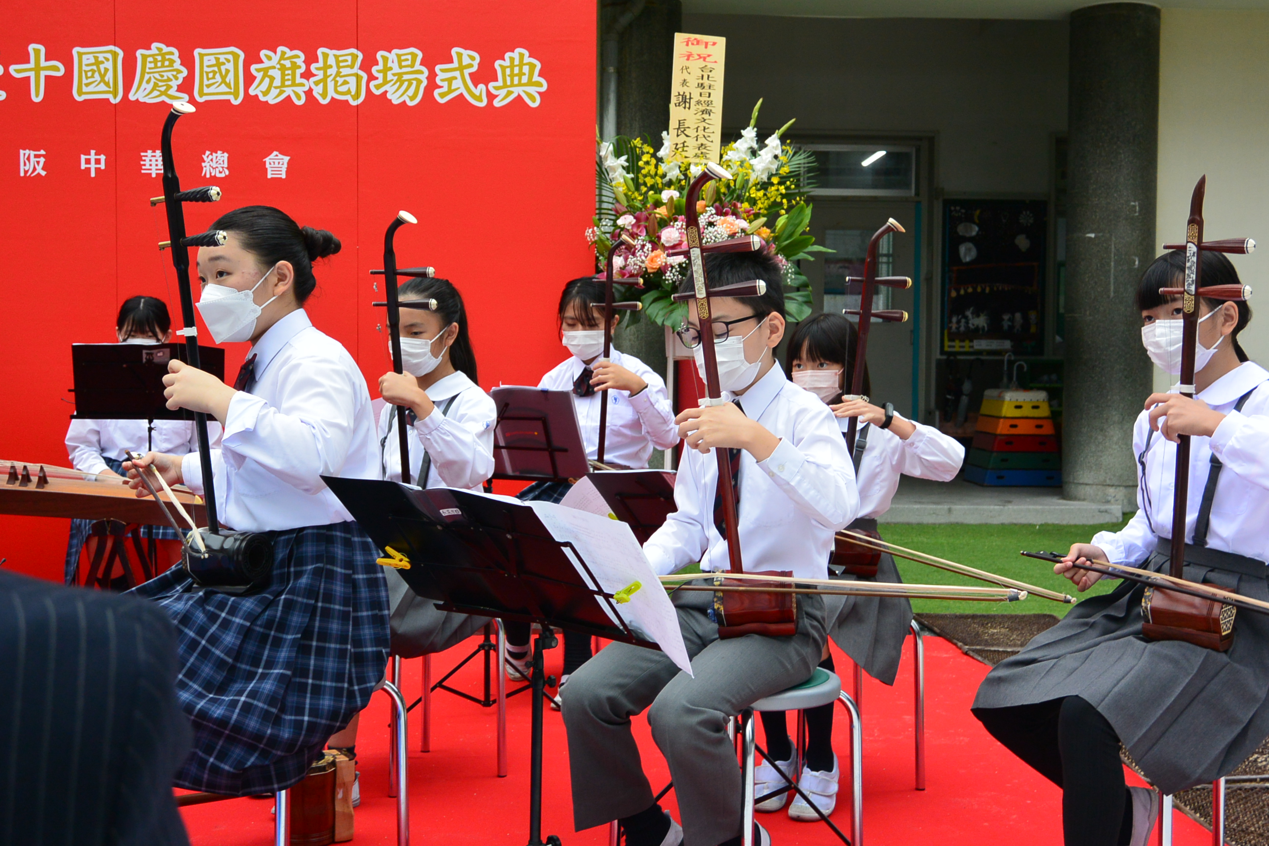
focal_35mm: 46
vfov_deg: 29.2
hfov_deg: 42.7
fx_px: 1621
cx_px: 634
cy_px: 423
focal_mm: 17.1
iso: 200
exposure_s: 1/200
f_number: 4.5
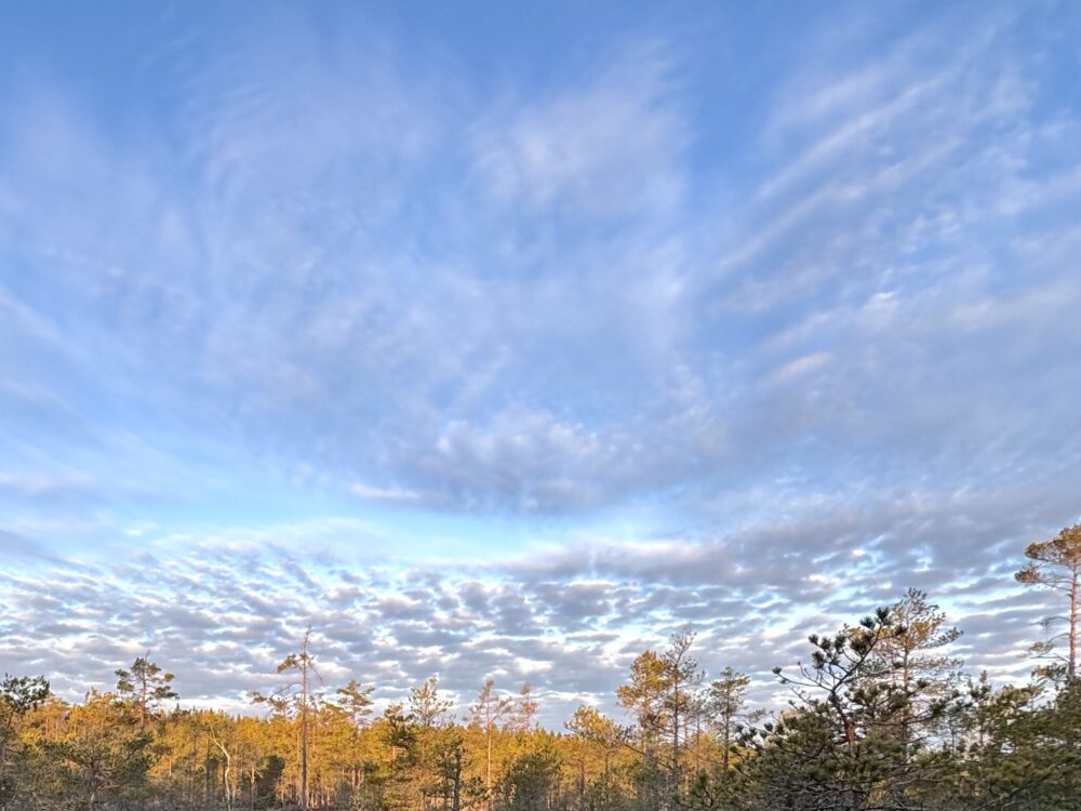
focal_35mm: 28
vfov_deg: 43.9
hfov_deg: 60.4
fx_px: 874
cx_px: 286
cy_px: 775
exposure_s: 1/351
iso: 40
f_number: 2.2
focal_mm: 2.22
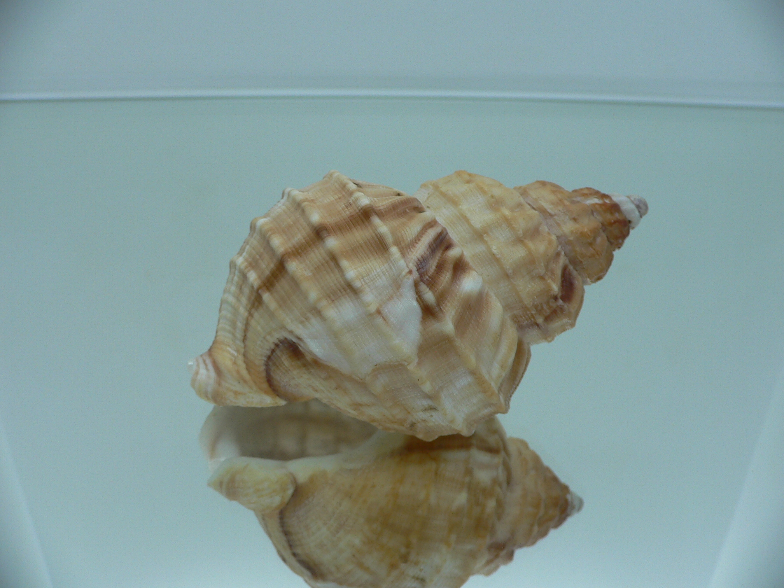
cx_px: 392
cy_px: 294
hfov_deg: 52.6
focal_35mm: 35
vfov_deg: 40.7
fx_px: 793
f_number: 2.8
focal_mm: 4.6
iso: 80
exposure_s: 1/60
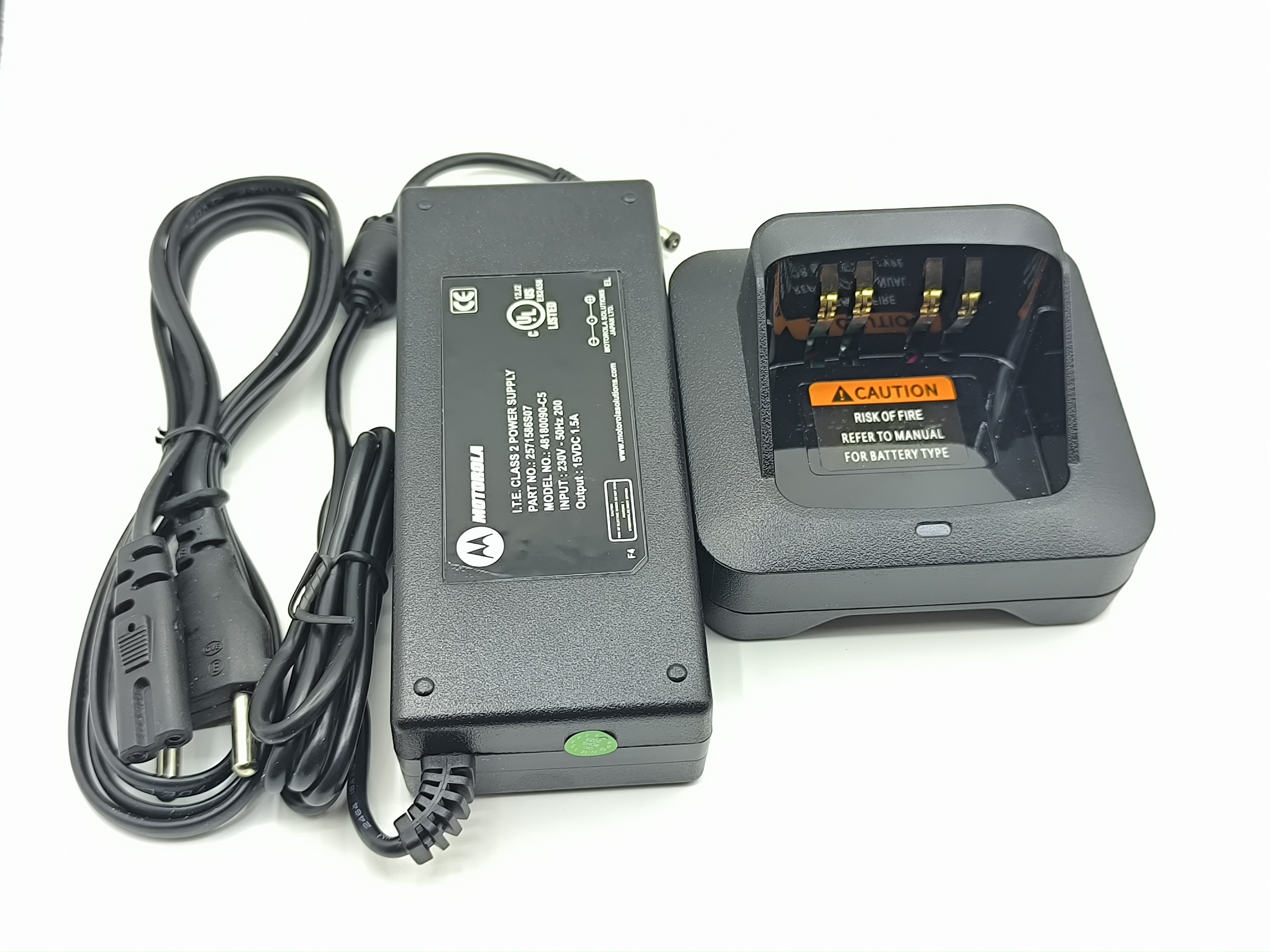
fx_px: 1541
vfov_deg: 34.3
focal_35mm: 42
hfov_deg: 44.8
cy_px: 476
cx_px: 635
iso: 250
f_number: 1.65
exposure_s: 1/100
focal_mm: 6.14
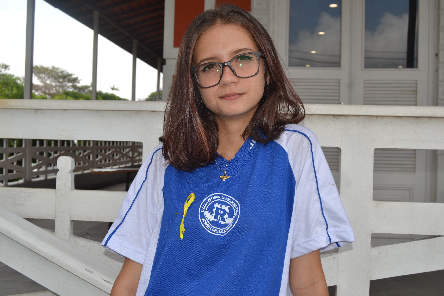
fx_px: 481
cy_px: 148
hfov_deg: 49.6
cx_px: 222
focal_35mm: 39
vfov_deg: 34.2
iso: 100
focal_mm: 26
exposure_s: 1/200
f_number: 8
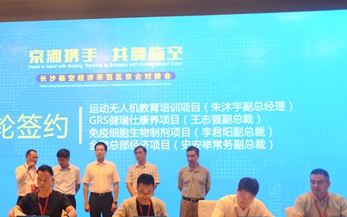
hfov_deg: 39.4
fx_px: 473
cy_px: 107
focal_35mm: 50
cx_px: 93
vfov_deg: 25.8
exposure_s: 1/60
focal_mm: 22
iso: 500
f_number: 4
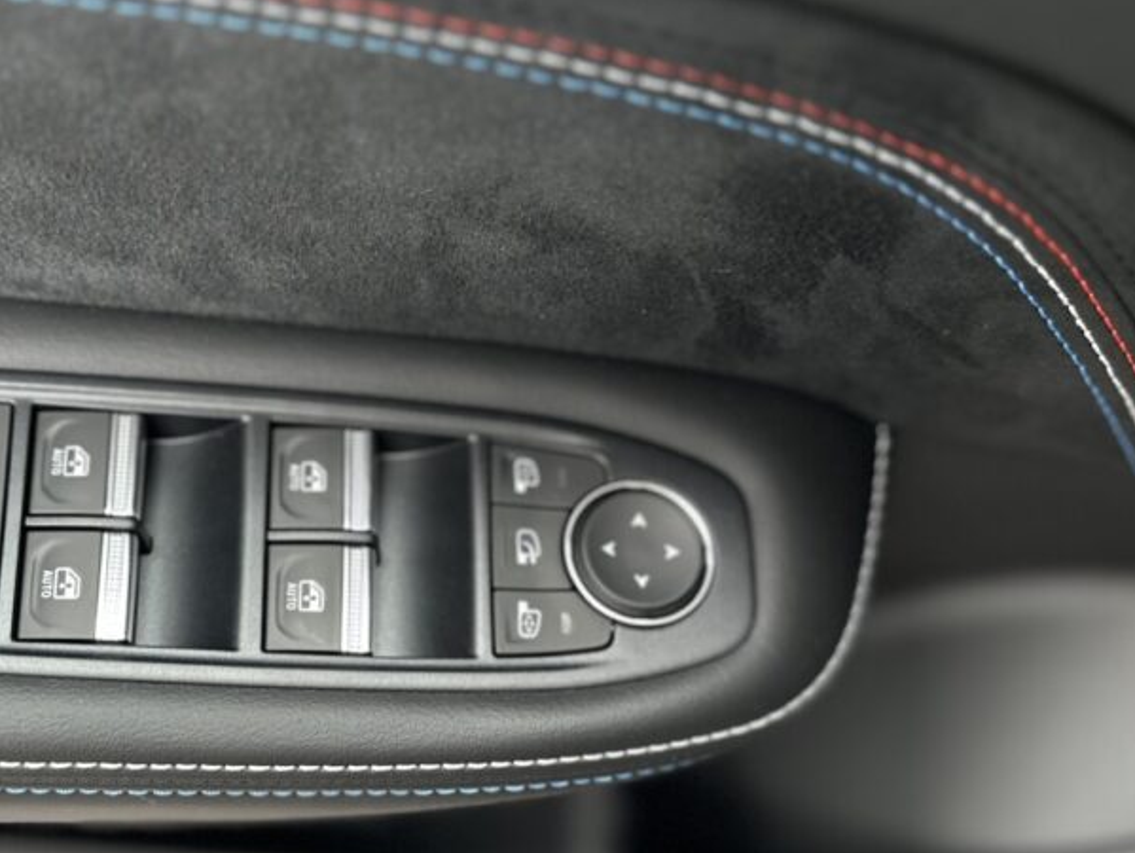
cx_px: 330
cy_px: 567
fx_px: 1345
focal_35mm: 41
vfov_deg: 34.8
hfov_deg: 44.7
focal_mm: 6.86
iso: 250
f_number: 1.78
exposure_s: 1/48
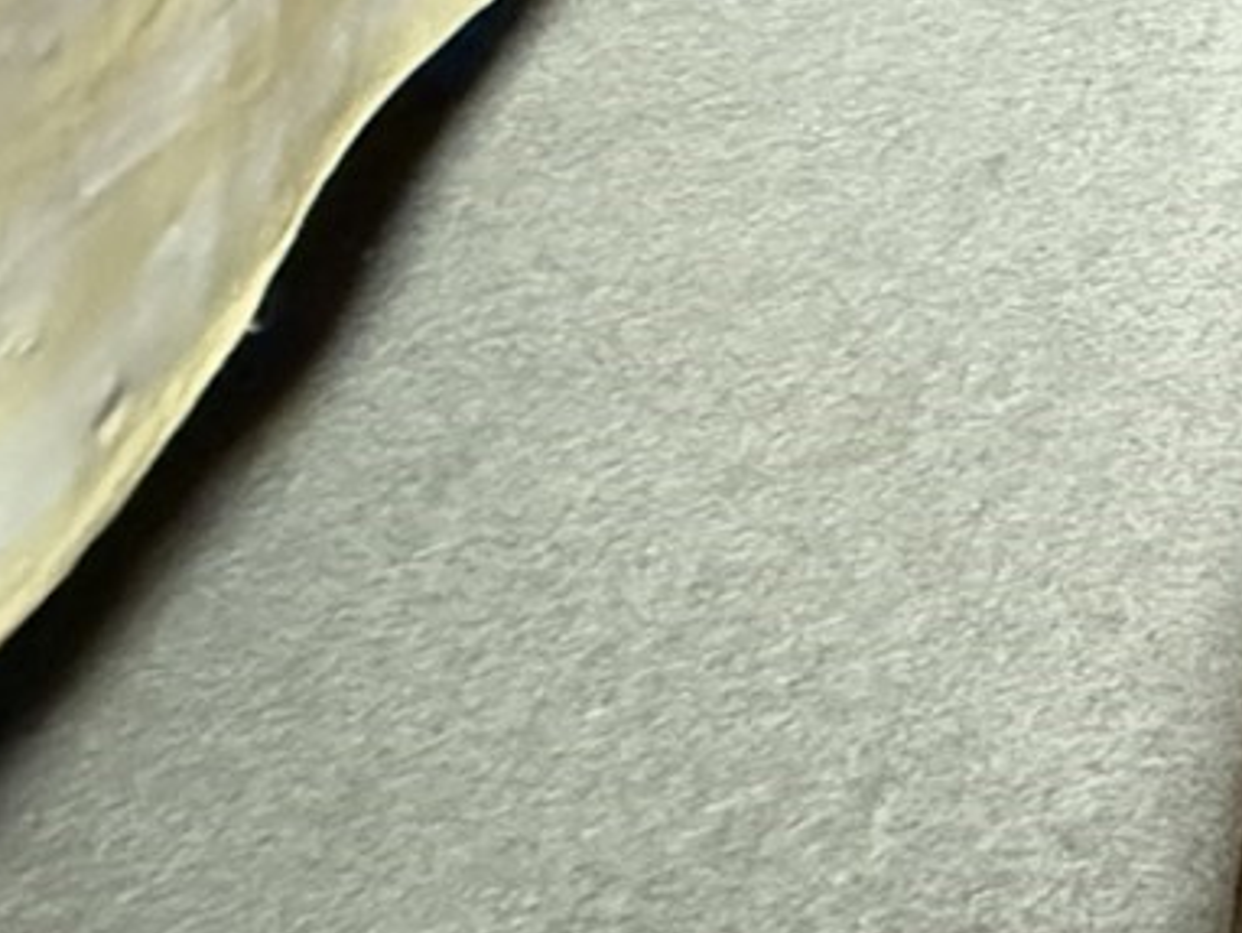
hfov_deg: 15.6
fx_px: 2693
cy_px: -1512
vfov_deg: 12.9
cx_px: 2884
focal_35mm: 75
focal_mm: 2.22
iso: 2500
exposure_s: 1/28
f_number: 2.2
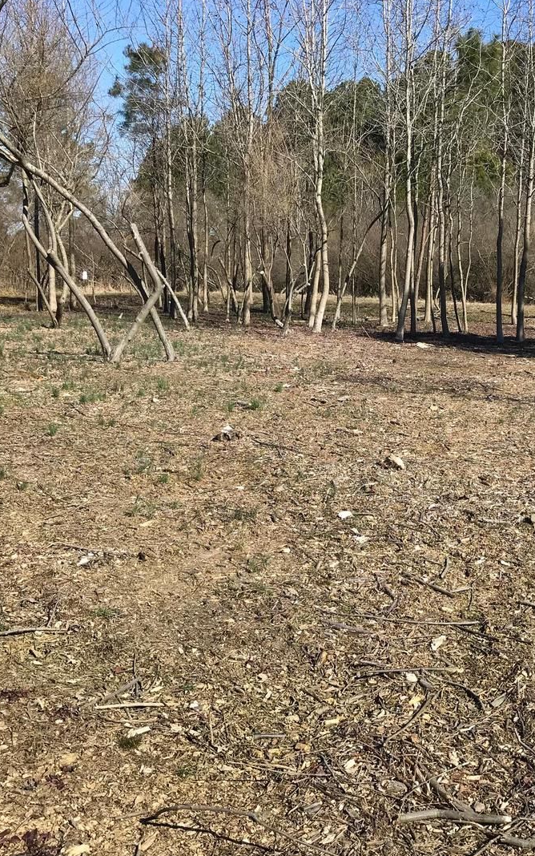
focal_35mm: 40
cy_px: 429
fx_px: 933
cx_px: 388
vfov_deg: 49.3
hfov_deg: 31.5
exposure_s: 1/1880
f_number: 1.8
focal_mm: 3.99
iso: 20
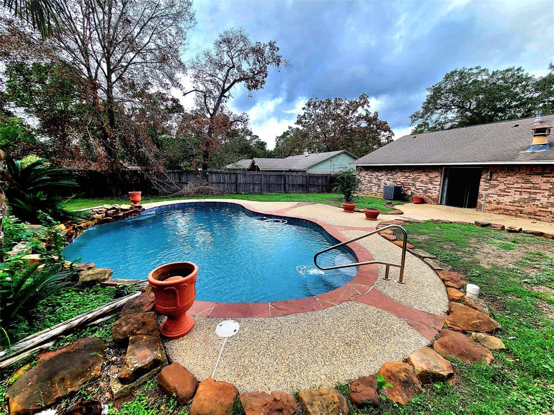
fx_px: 208
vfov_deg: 89.9
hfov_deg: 106.2
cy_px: 208
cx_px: 277
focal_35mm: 13
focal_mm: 2.2
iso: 50
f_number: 2.2
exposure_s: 1/909
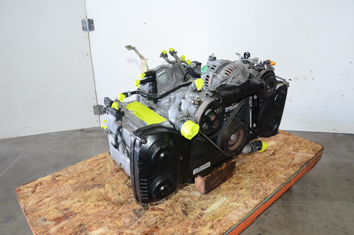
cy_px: 118
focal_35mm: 27
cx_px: 177
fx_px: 265
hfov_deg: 67.5
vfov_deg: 47.7
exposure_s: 1/80
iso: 2500
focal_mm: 18
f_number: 8
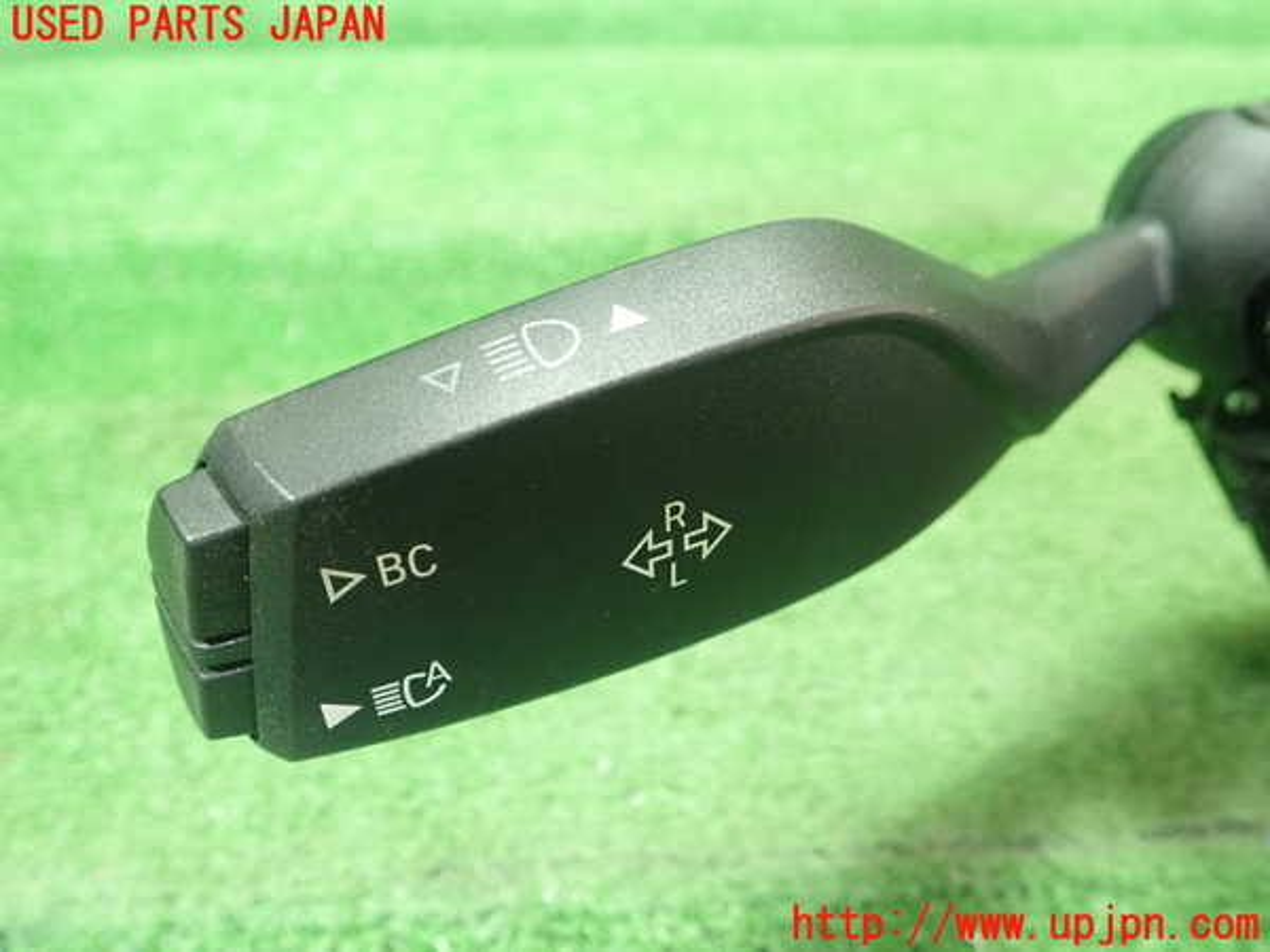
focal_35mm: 30
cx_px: 635
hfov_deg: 60.0
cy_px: 476
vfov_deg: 46.8
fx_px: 1101
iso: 800
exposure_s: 1/125
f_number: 2.3
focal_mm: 5.5
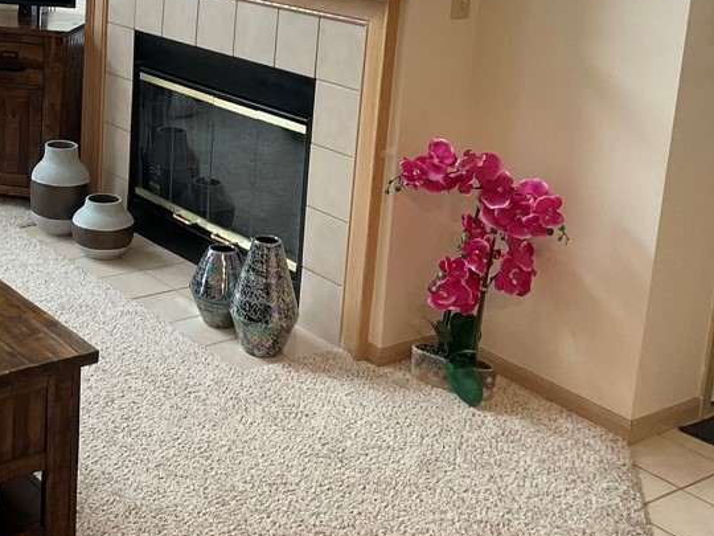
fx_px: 1134
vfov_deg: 25.8
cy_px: 67
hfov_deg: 33.0
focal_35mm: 55
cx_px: 60
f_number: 1.8
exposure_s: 1/60
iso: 80
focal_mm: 3
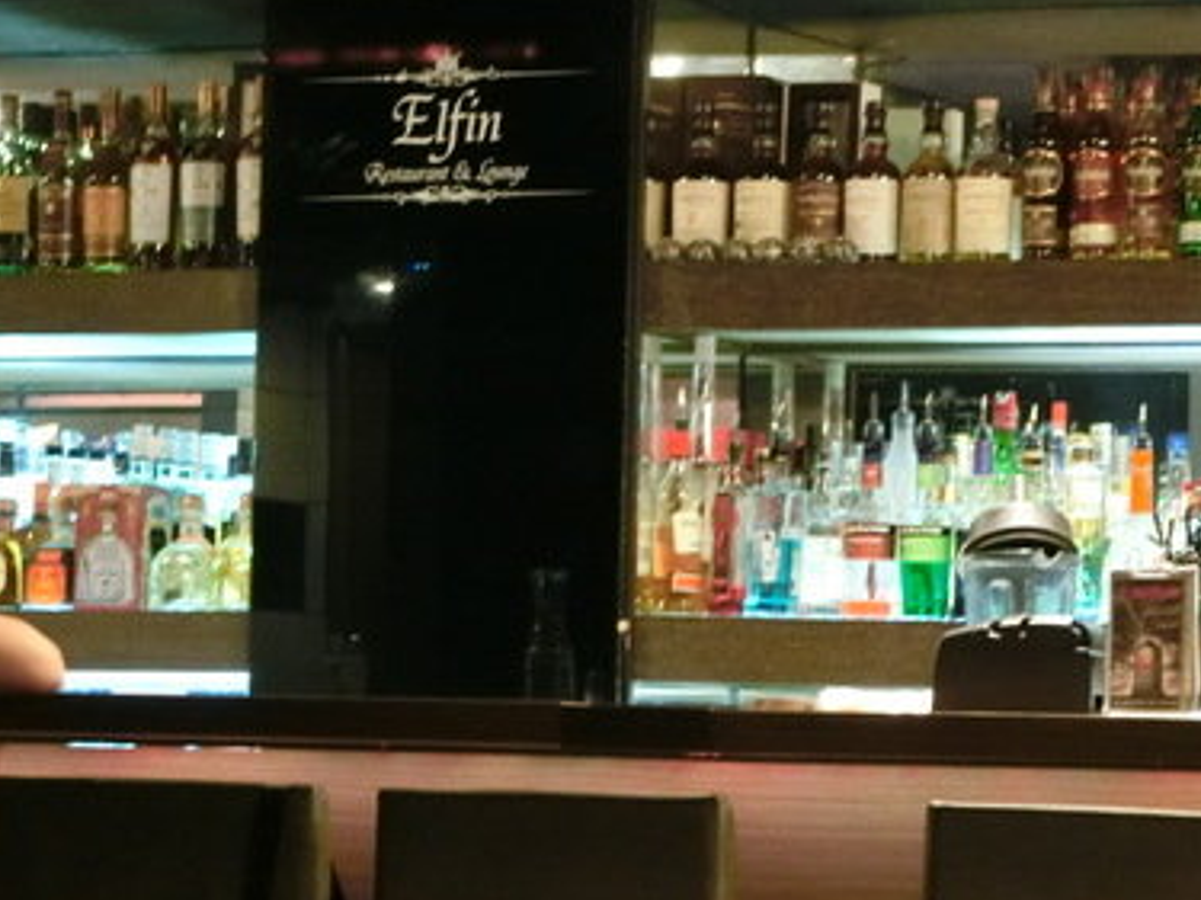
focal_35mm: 168
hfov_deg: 11.8
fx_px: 5827
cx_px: 650
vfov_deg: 8.8
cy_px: 423
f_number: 4.5
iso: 1600
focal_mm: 22.8
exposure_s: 1/5
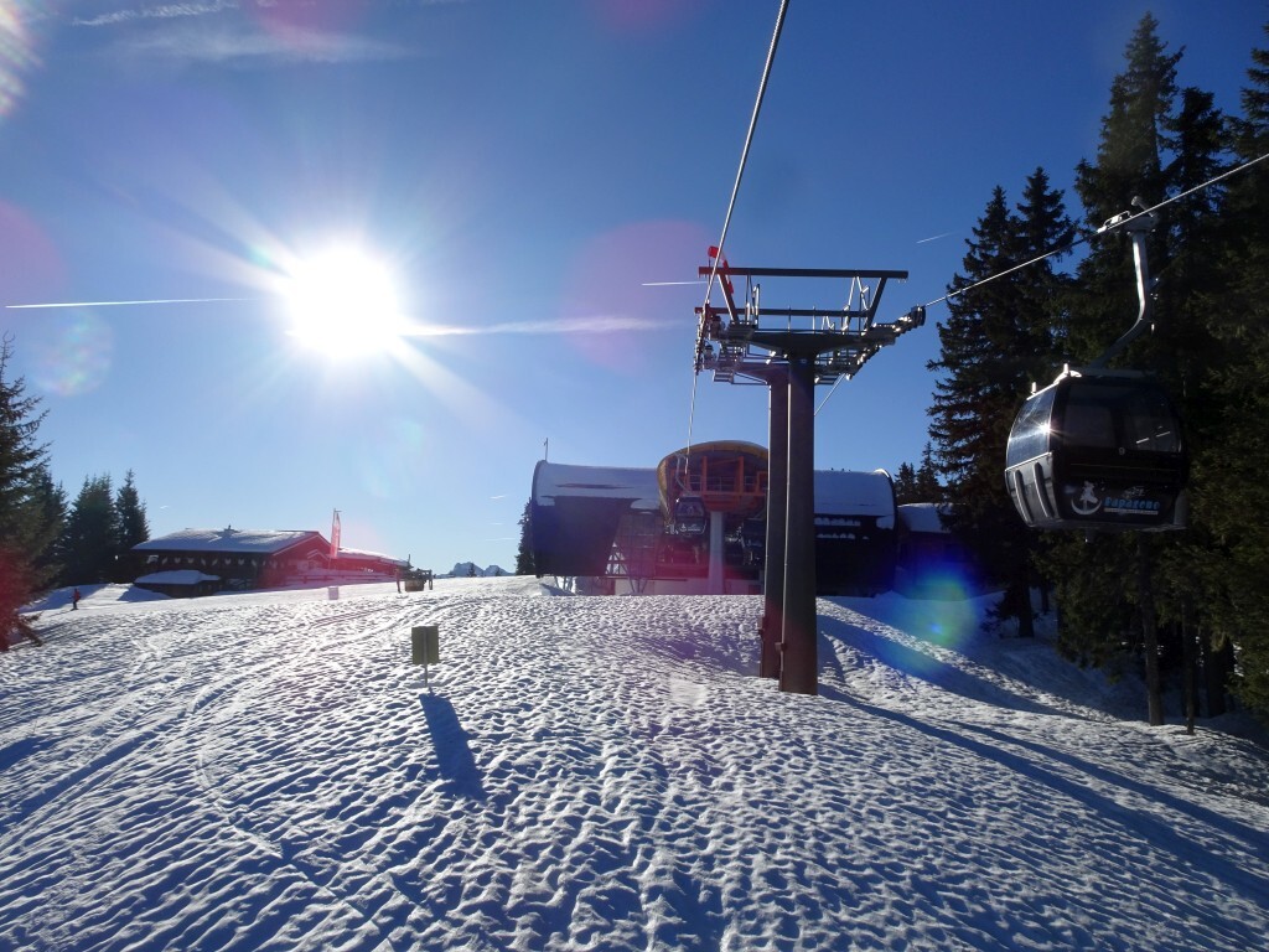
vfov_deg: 56.8
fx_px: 880
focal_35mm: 24
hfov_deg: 71.6
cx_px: 634
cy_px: 476
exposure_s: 1/2000
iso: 80
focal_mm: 4.1
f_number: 3.5
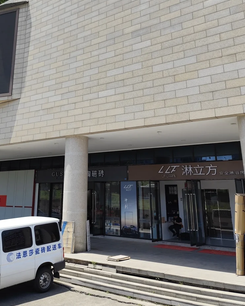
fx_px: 317
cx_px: 88
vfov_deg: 50.2
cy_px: 91
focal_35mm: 35
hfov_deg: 41.8
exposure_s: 1/899
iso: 50
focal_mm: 6.19
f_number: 1.65
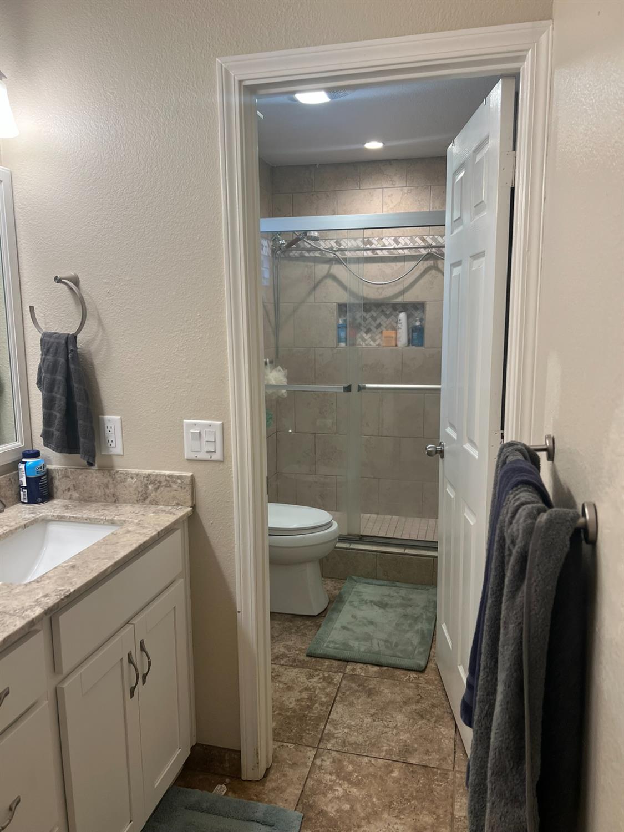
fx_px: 625
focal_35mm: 26
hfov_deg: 53.1
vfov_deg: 67.3
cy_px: 416
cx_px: 312
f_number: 1.5
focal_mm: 5.7
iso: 80
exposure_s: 1/60
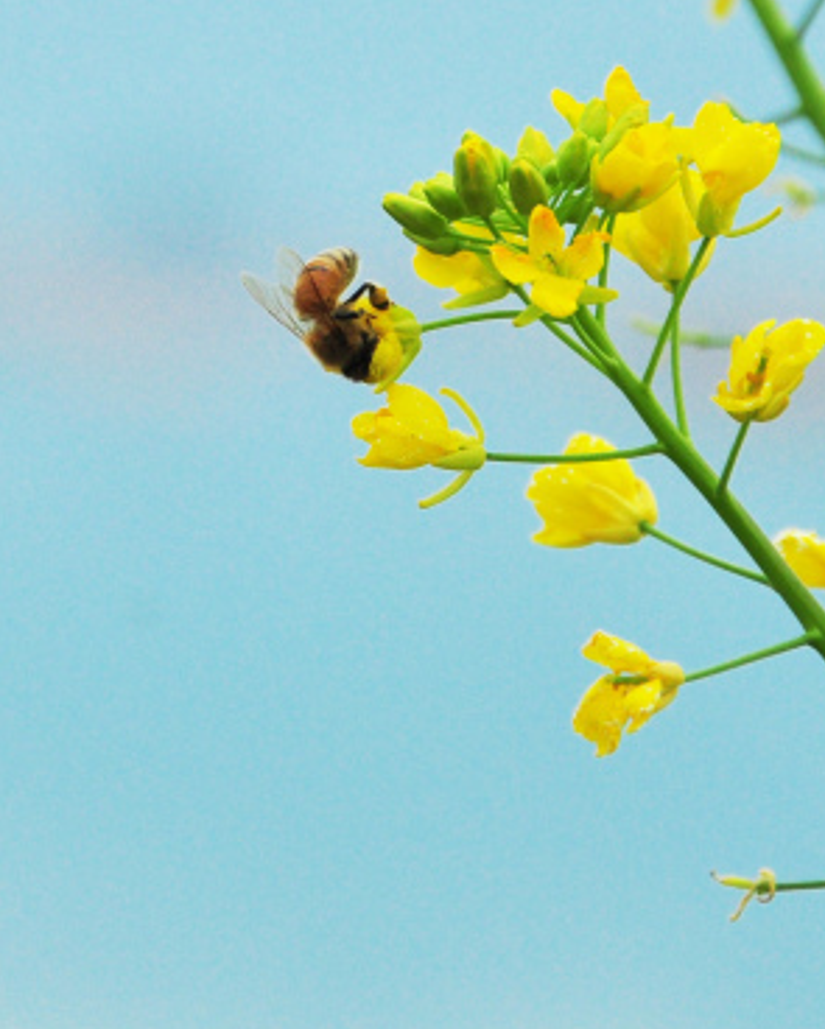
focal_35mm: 410
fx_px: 12507
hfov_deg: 3.8
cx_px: 372
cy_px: 249
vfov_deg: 4.7
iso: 500
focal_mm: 105
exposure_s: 1/2500
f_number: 6.3
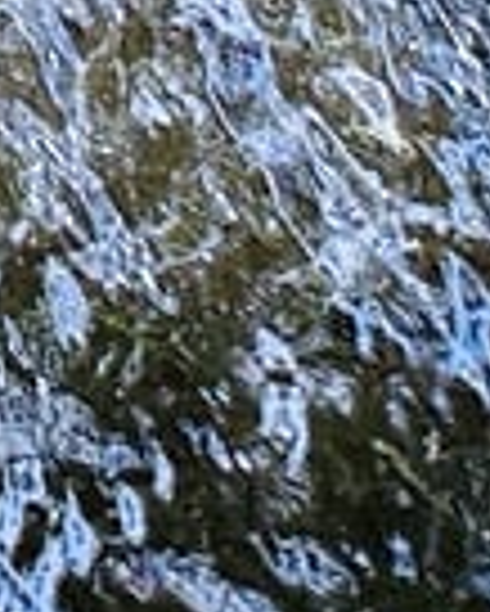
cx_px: -1956
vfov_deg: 8.1
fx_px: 3730
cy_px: -1188
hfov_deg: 5.6
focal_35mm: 206
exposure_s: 1/121
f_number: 1.78
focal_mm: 6.86
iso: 125
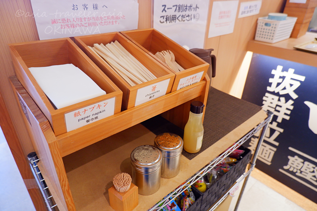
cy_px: 106
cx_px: 158
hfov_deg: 76.1
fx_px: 203
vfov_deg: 55.1
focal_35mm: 23
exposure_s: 1/34
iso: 1000
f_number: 3.5
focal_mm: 15
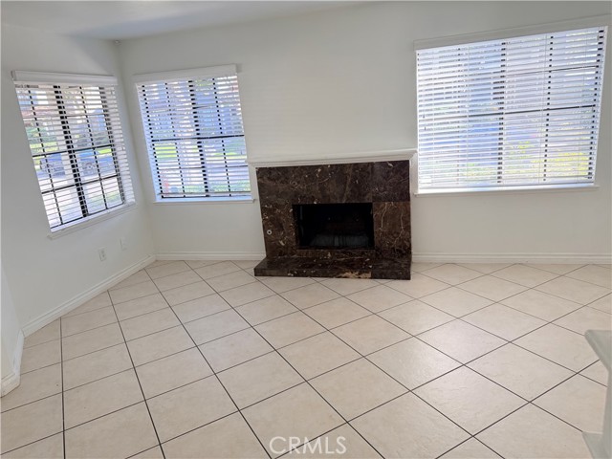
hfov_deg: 71.6
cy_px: 230
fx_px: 424
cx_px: 306
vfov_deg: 56.8
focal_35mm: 24
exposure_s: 1/195
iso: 200
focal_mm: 6.76
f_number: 1.78
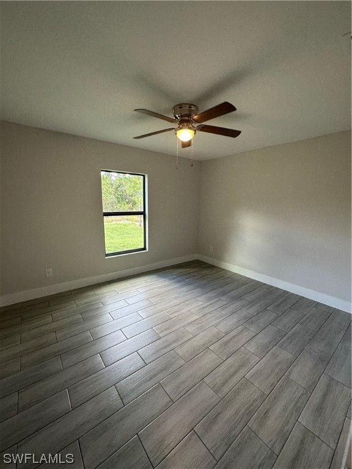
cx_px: 176
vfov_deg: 102.1
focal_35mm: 14
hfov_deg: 85.7
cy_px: 234
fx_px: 190
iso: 160
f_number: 2.2
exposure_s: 1/120
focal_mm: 2.22
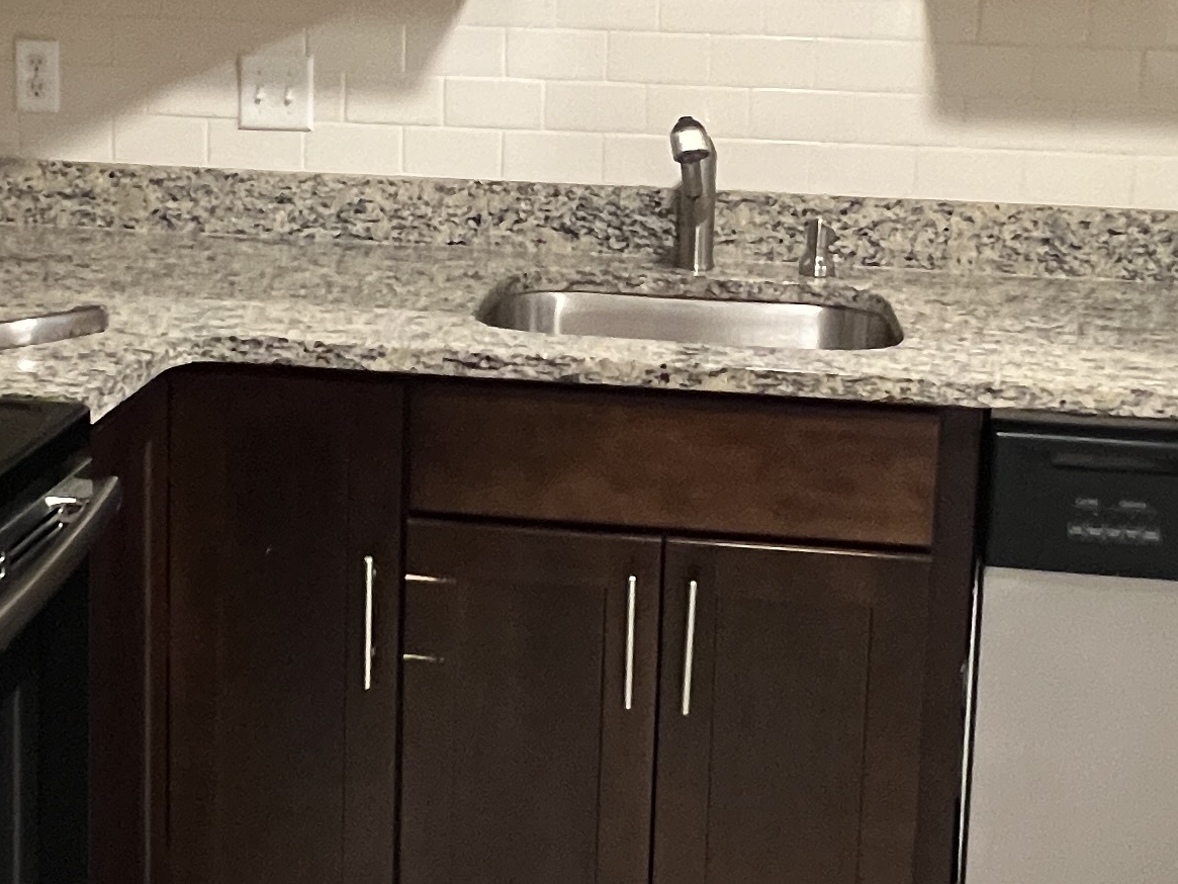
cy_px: 156
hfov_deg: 42.0
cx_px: 532
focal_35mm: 45
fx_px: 1532
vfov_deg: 31.2
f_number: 1.8
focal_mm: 1.57
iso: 640
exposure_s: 1/60
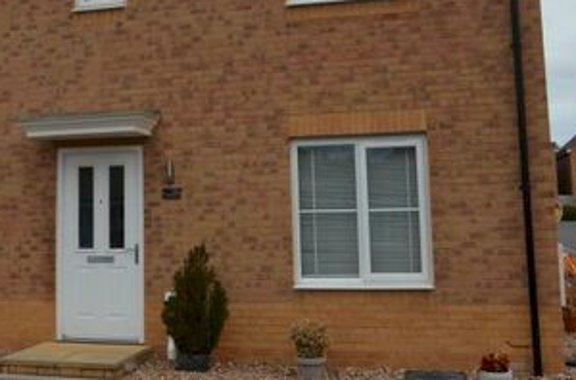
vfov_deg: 27.1
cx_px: 202
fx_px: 782
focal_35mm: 49
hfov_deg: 40.1
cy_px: 118
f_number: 8
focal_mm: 14
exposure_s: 1/250
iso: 100
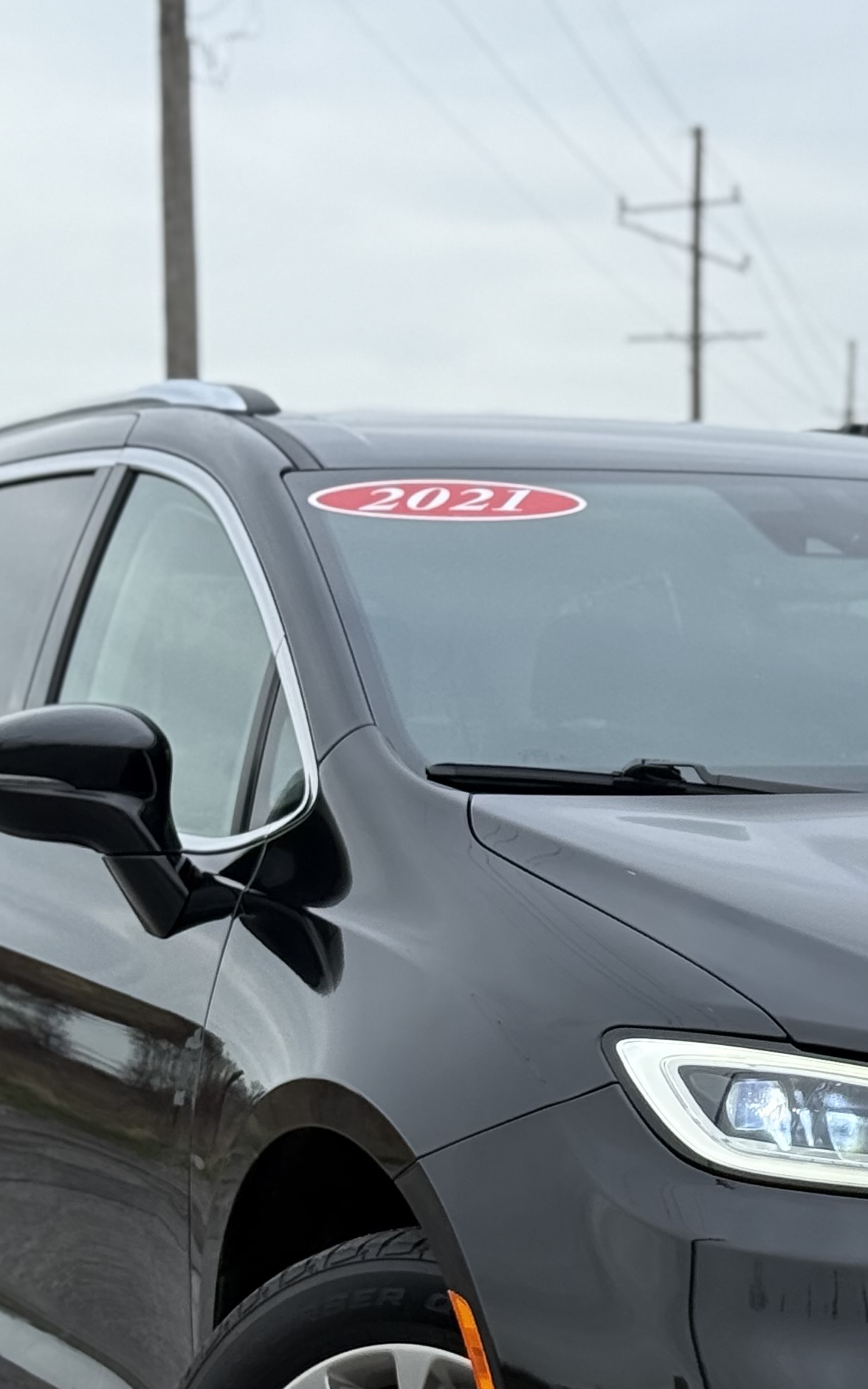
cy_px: 1033
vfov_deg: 19.0
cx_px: 919
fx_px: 4126
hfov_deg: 11.8
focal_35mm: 109
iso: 80
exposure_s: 1/1429
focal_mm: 6.76
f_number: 1.78
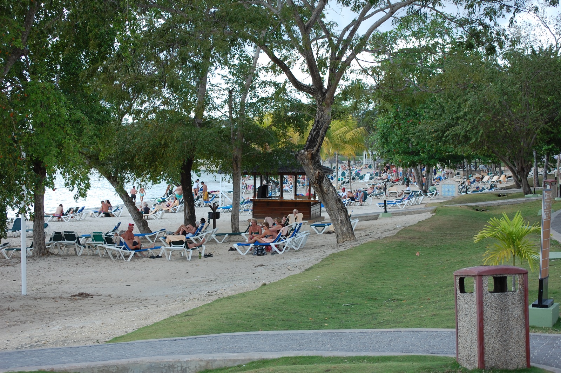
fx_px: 1284
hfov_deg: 24.6
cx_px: 280
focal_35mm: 82
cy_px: 186
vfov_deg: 16.5
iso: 200
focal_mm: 55
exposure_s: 1/160
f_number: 6.3
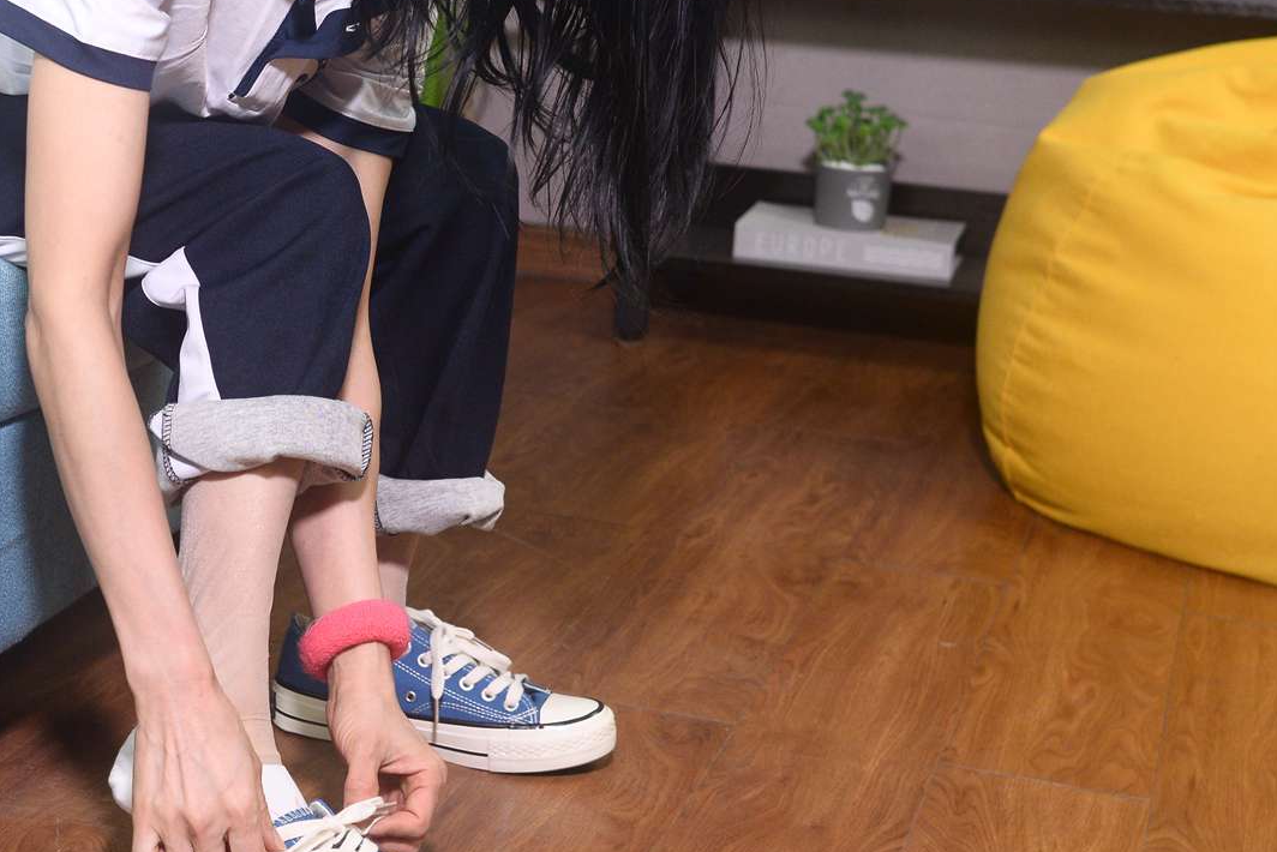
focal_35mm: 69
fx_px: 2448
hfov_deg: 28.8
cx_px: 333
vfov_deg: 19.7
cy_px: 304
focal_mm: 35
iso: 1250
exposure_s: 1/160
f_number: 5
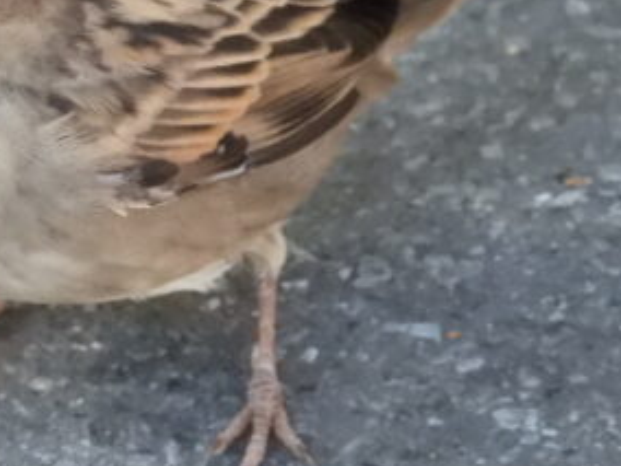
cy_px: 103
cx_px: -79
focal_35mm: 1336
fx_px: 23967
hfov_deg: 1.5
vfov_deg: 1.1
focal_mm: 98.1
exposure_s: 1/800
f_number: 5
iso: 2000
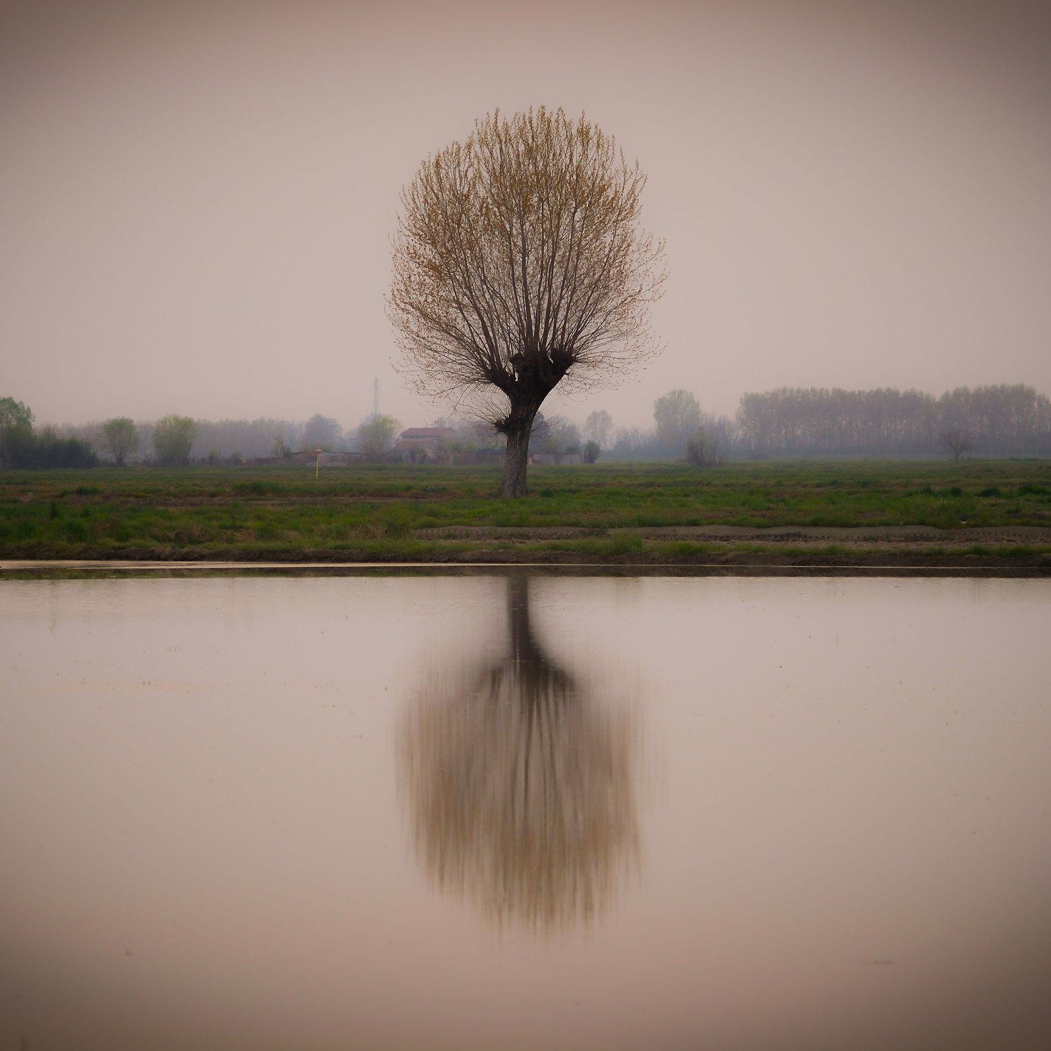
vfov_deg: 26.9
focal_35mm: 64
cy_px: 527
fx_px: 2198
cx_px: 512
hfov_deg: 26.9
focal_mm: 50
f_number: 1.4
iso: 50
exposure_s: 1/125
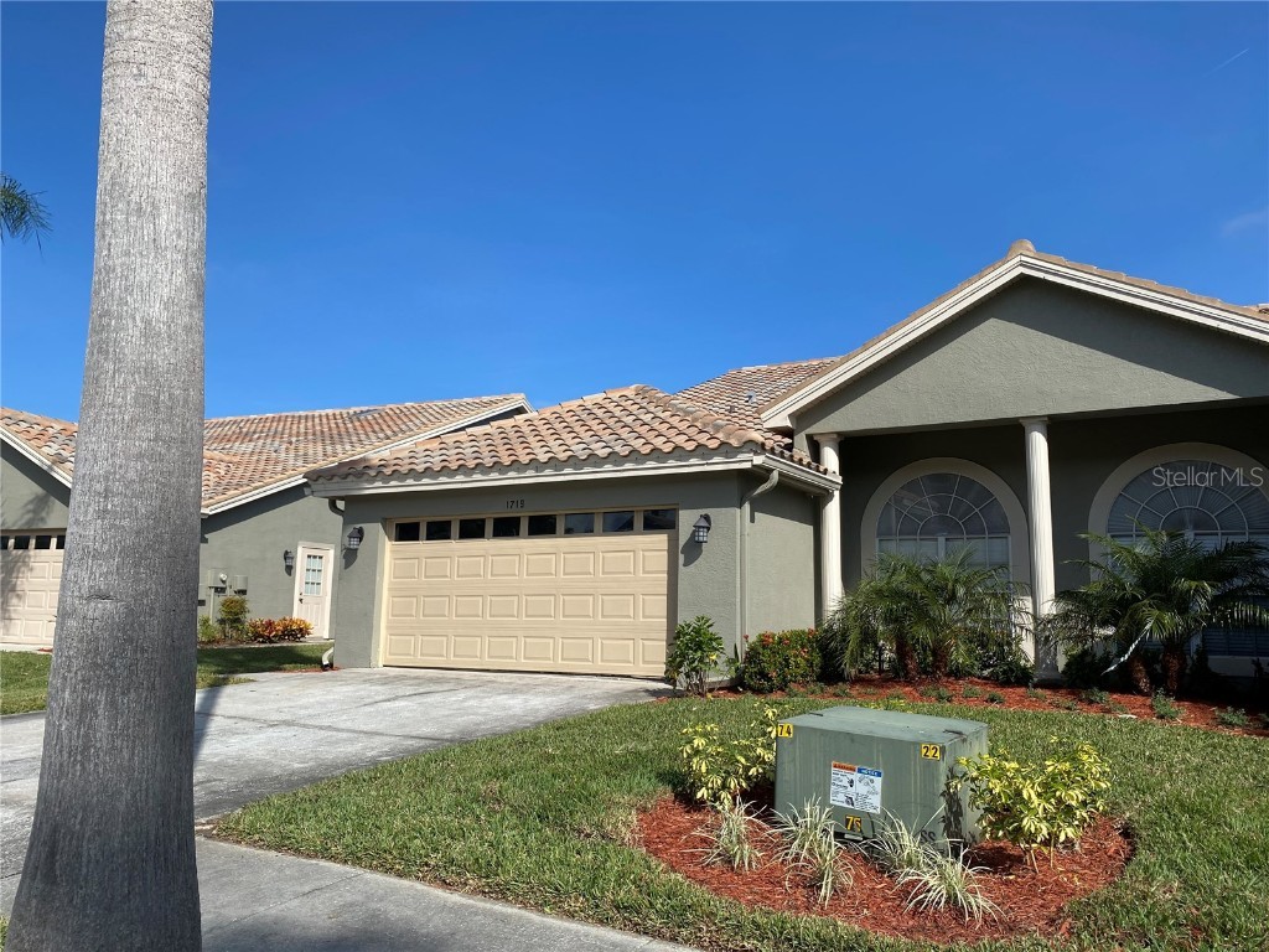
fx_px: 953
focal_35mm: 26
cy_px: 476
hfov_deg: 67.3
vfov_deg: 53.1
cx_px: 634
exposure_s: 1/3623
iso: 32
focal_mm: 4.25
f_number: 1.8
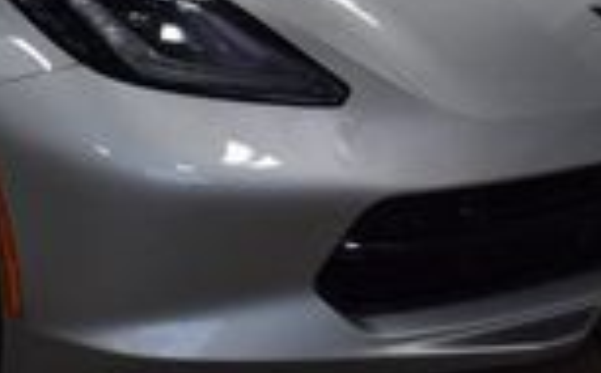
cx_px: -137
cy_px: -226
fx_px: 2618
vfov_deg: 8.0
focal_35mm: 160
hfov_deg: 12.7
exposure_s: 1/60
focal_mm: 25
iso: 800
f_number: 8
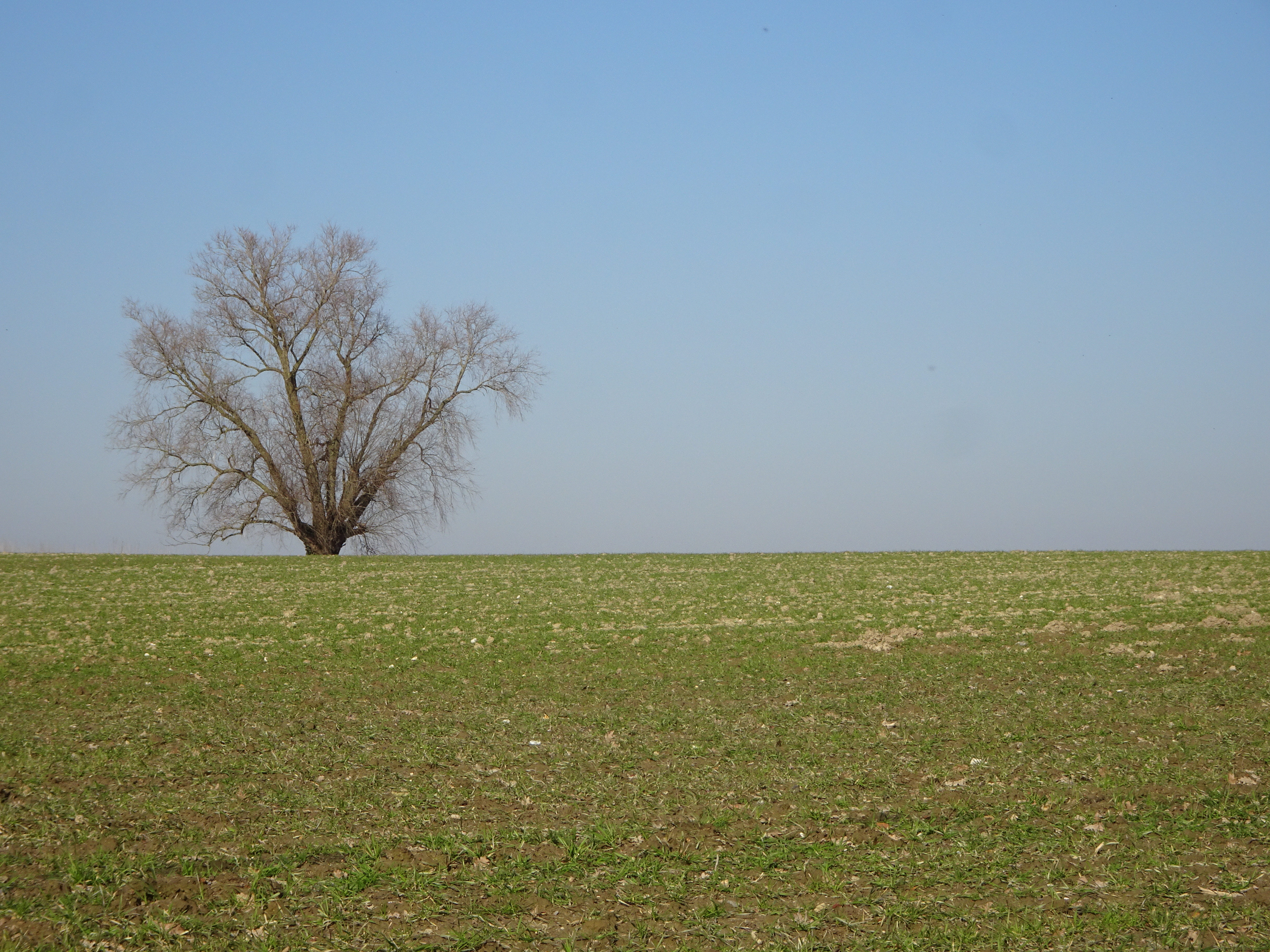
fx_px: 3742
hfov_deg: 19.3
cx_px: 635
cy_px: 476
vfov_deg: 14.5
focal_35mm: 102
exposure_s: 1/640
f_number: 5
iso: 80
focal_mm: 17.49
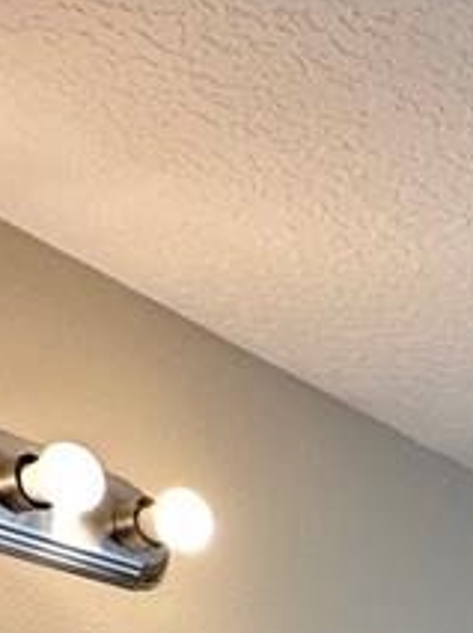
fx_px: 1444
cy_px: 1224
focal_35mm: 79
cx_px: 663
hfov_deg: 17.2
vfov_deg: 18.0
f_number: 2.2
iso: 64
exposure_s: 1/120
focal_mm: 2.22
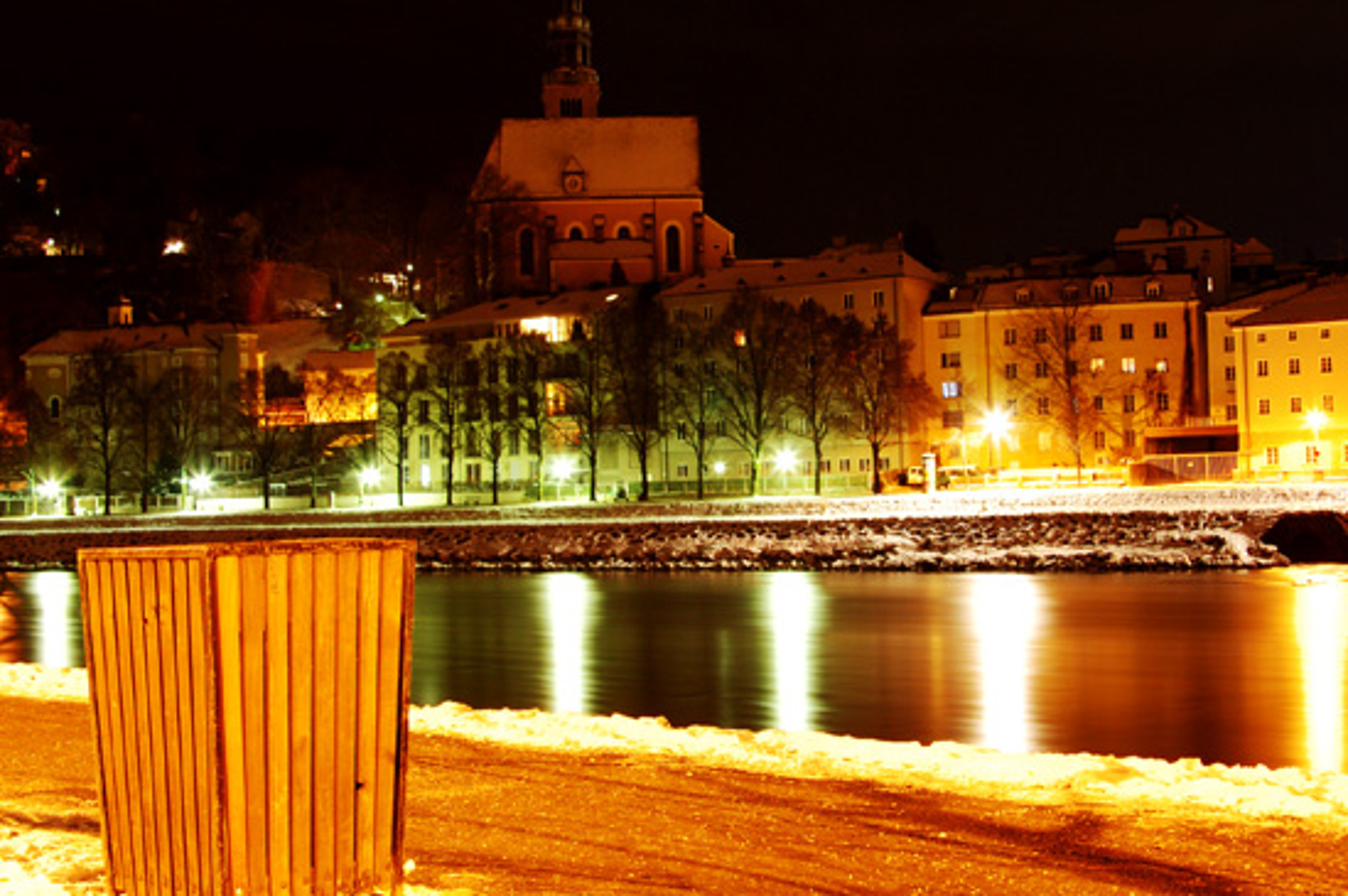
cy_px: 417
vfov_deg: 25.9
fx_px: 1945
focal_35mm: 52
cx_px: 756
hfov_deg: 38.2
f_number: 10
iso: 400
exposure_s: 30
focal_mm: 28
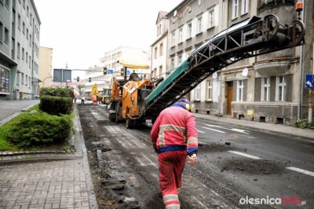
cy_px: 104
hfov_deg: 58.8
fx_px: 279
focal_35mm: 32
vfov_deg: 41.0
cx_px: 157
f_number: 2.8
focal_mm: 32
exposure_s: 1/640
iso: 640
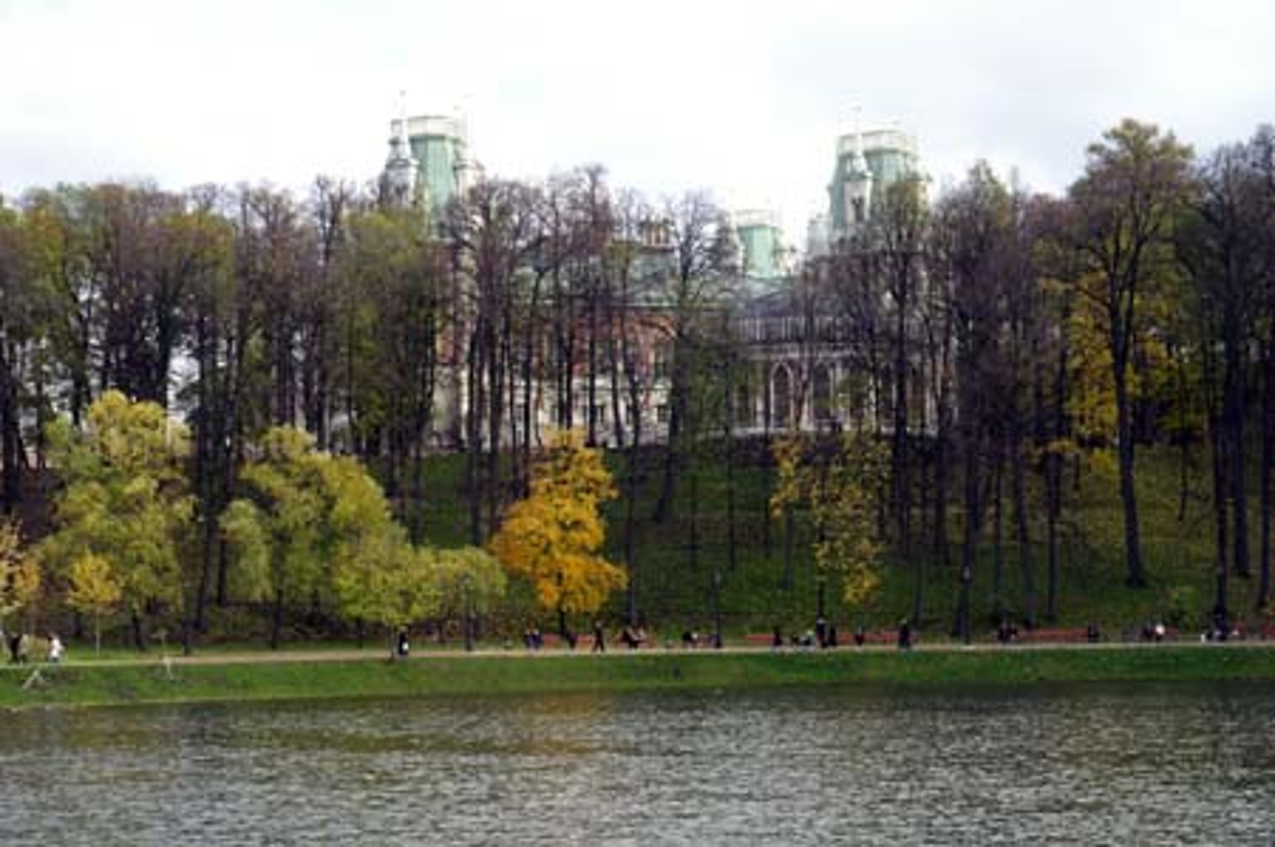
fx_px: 2388
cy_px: 424
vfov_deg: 20.1
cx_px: 638
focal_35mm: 68
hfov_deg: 29.9
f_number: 11
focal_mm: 45
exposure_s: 1/640
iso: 1600
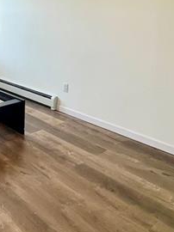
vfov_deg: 47.3
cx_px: -9
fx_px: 248
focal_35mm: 37
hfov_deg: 34.3
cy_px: 45
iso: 50
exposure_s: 1/120
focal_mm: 1.57
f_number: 1.8
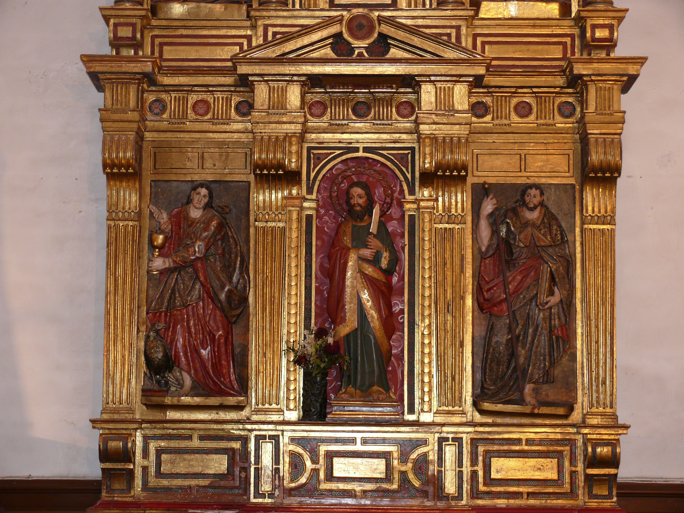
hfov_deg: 27.8
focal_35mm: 70
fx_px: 1383
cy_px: 258
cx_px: 341
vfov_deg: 21.0
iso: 200
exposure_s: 1/4
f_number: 4
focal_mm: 14.7
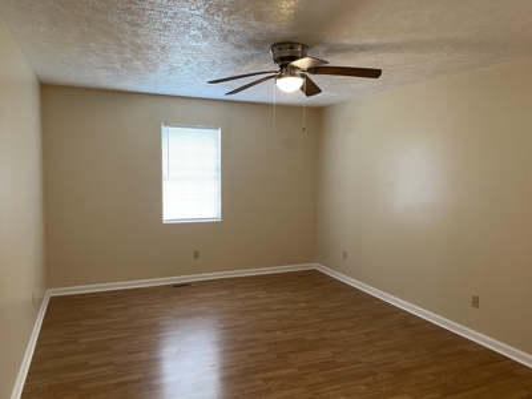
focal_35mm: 26
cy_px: 200
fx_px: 400
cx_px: 266
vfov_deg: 53.1
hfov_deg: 67.3
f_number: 1.8
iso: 200
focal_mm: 4.25
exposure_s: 1/60
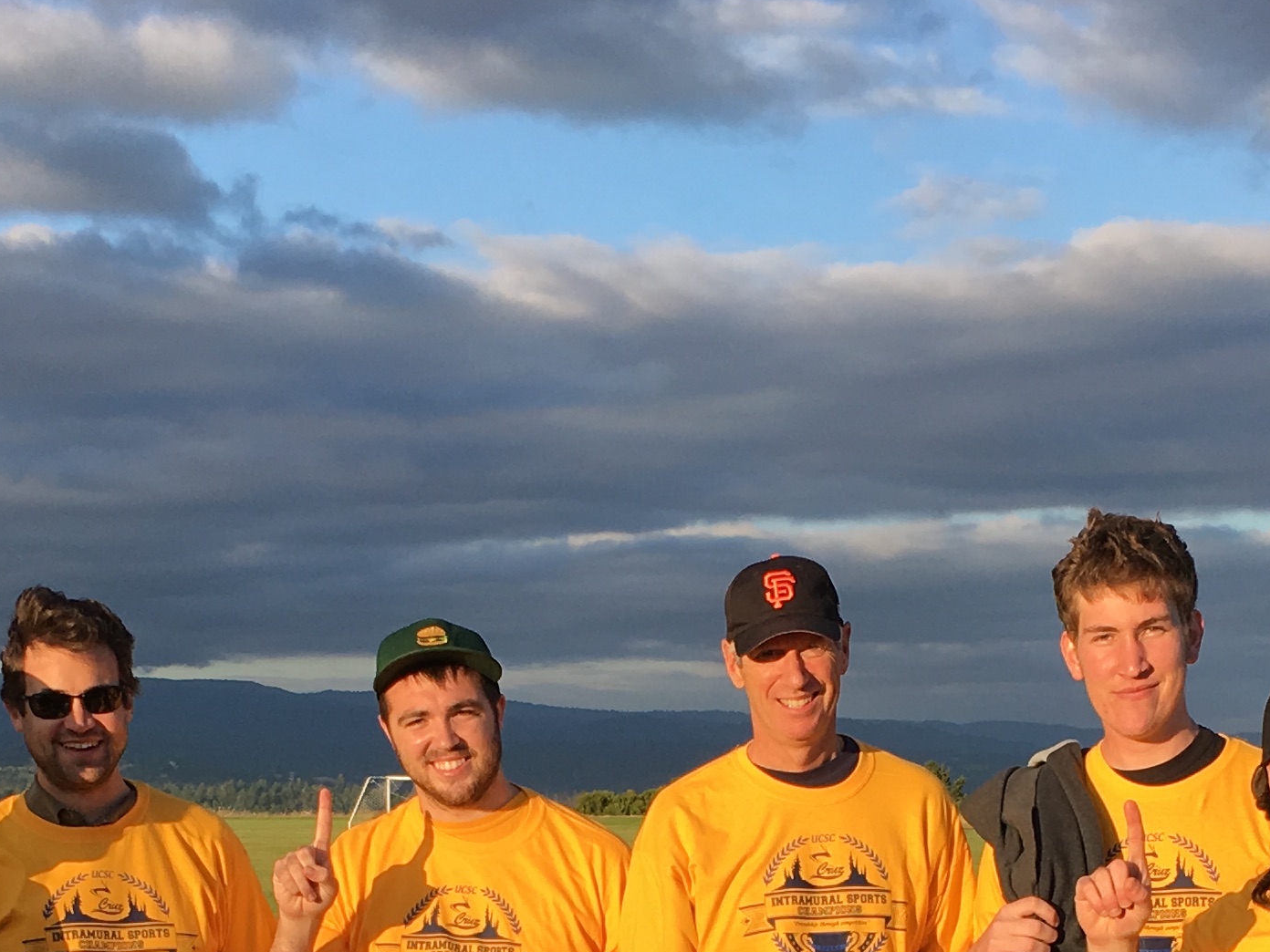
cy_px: 1214
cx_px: 688
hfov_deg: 23.3
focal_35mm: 84
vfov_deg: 16.6
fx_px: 3082
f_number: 2.2
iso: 25
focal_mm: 4.15
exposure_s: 1/818
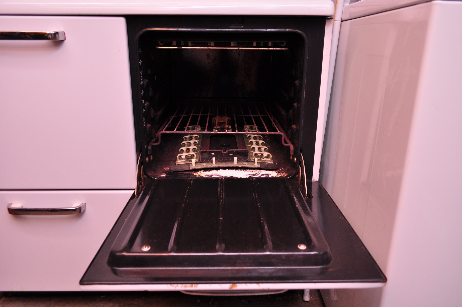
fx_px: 346
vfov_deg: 47.8
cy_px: 154
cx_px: 231
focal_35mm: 27
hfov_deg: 67.4
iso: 250
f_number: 5
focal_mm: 18
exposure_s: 1/125
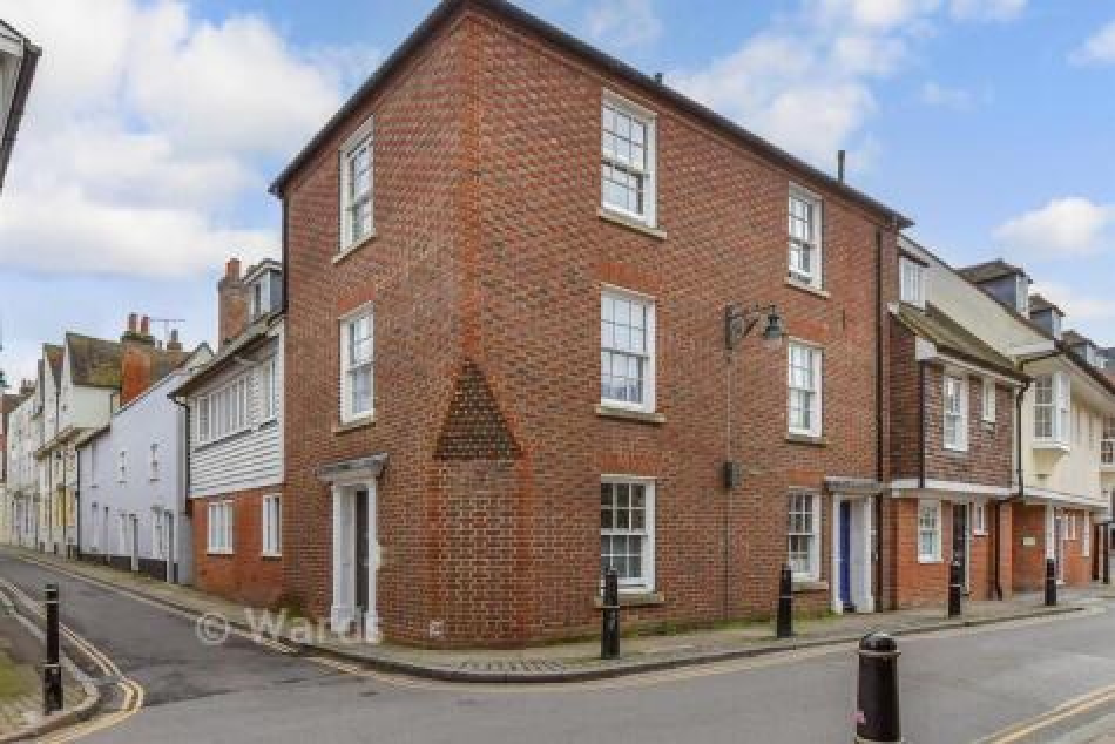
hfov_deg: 100.4
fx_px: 465
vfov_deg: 77.4
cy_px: 372
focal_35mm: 15
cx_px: 558
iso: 400
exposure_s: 1/250
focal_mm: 10
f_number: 8
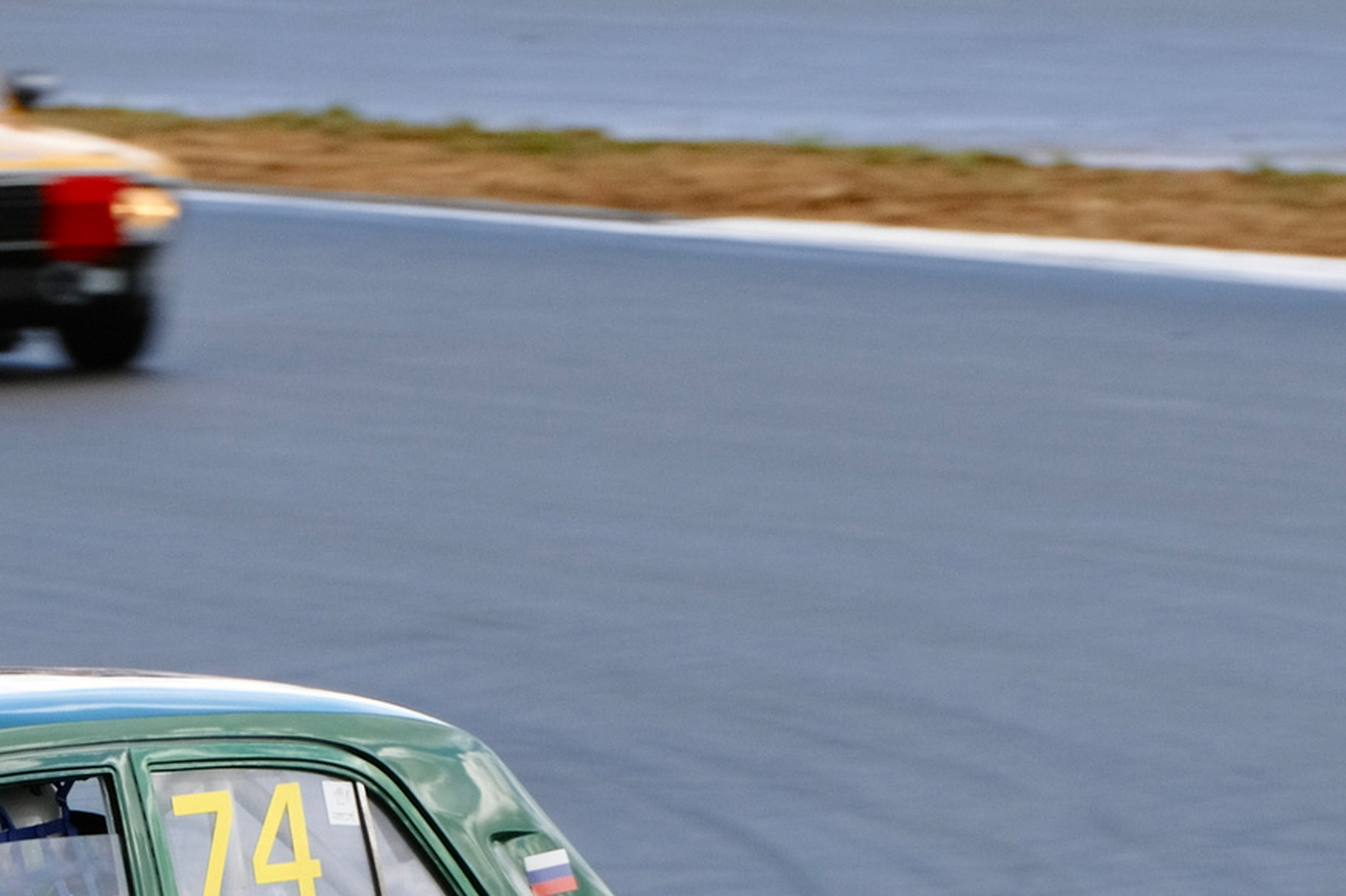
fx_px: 26240
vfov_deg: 2.0
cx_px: -199
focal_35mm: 702
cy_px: 795
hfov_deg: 2.9
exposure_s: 1/250
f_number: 8
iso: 160
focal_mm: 159
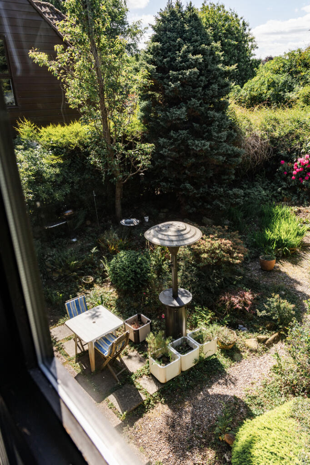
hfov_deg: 53.1
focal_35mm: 24
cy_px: 232
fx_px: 310
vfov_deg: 73.8
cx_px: 155
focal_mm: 24
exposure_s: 1/320
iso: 200
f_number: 8
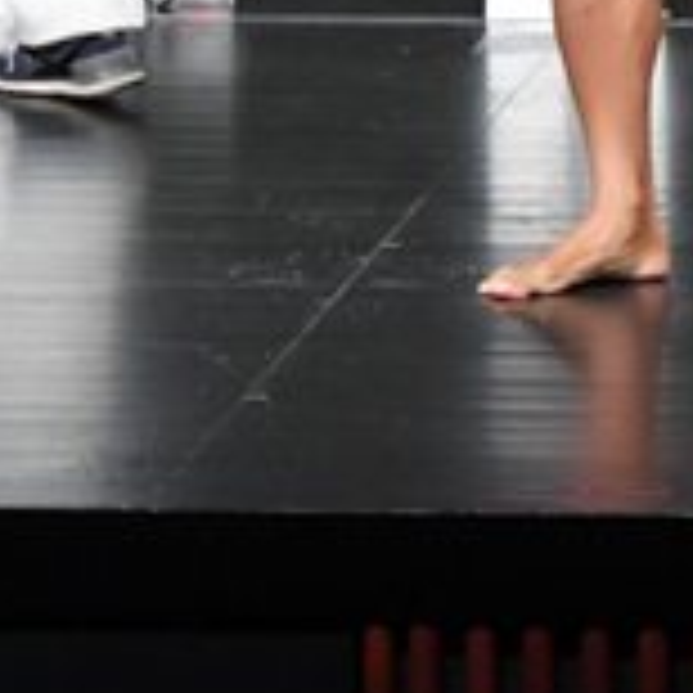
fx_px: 23239
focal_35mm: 1026
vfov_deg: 1.7
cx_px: 641
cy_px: -382
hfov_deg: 1.7
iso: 4000
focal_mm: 160
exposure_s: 1/400
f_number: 5.6
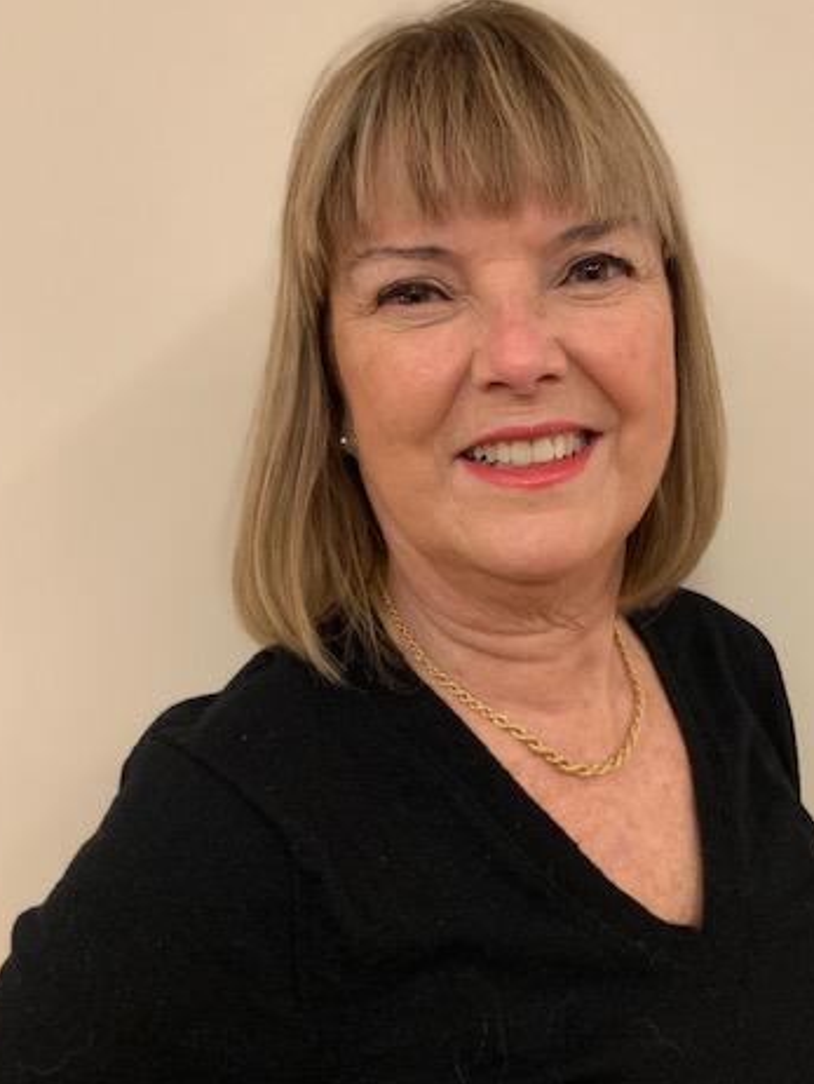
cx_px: 528
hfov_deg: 39.3
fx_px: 1128
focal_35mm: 36
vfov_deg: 51.3
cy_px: 558
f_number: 1.8
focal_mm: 4.25
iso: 400
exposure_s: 1/30
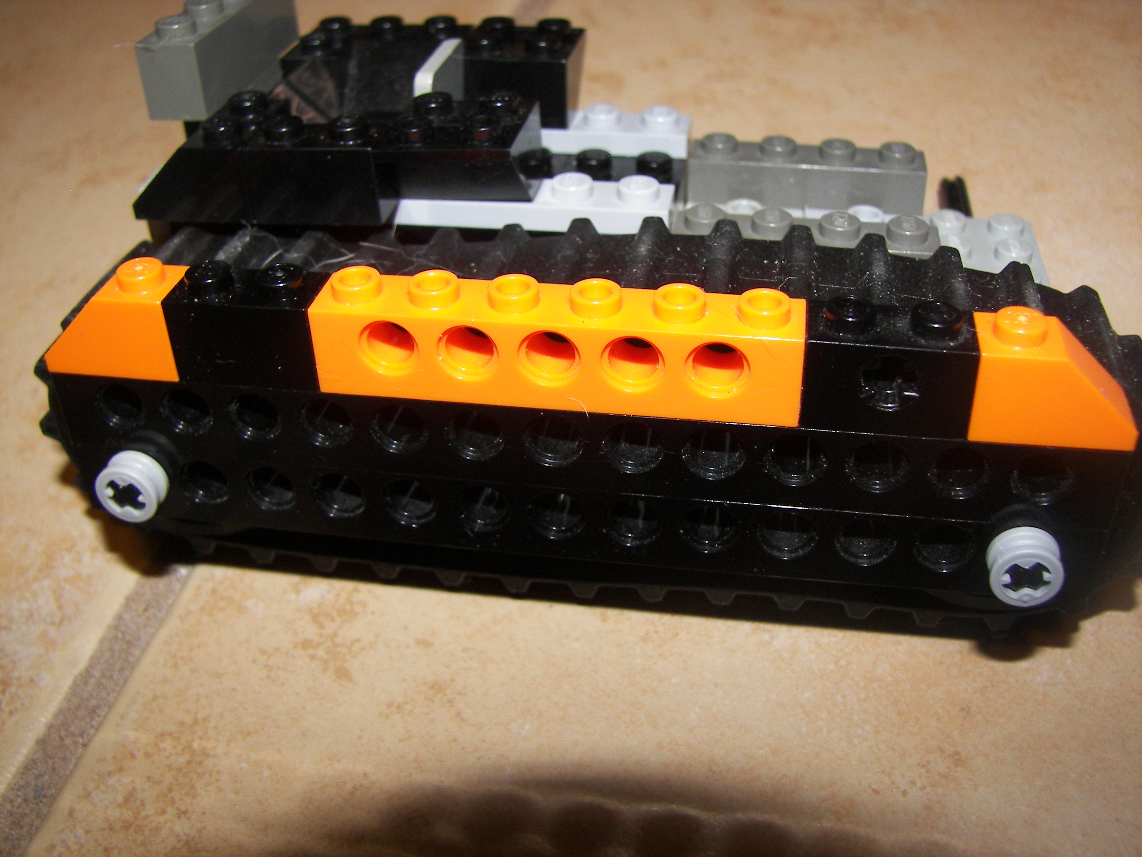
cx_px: 571
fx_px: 1188
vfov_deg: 39.7
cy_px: 428
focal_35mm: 36
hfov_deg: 51.4
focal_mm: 6
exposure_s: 1/30
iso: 100
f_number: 2.8
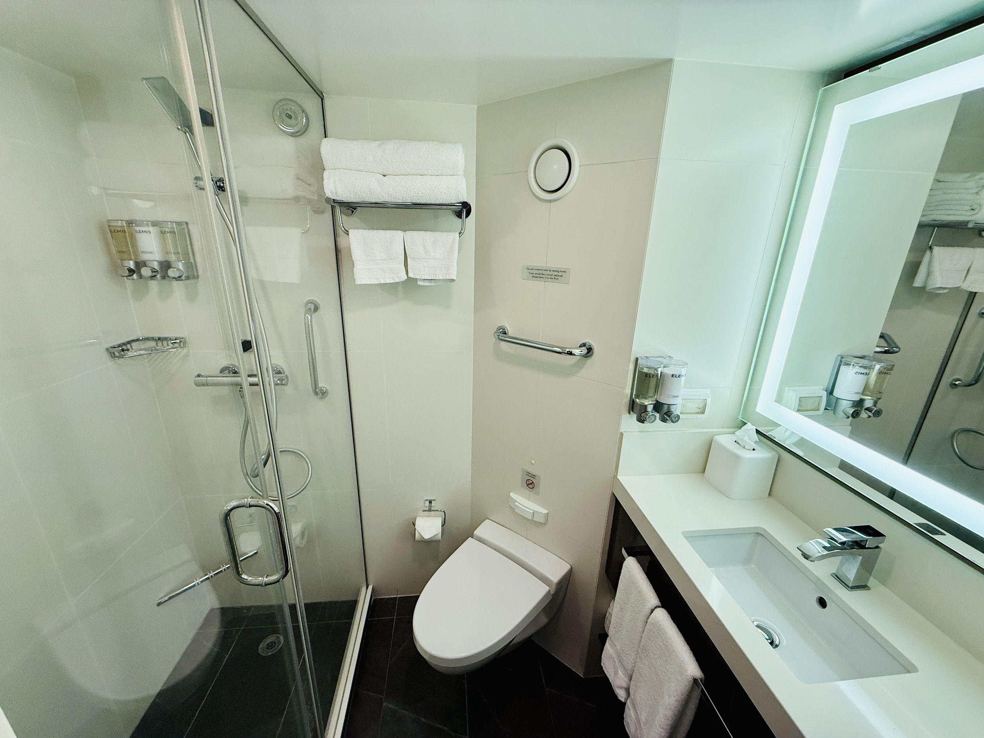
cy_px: 369
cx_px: 492
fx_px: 398
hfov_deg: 102.1
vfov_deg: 85.7
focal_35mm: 14
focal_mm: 2.22
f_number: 2.2
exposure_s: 1/120
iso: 200
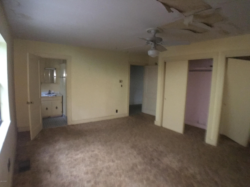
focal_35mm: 29
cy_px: 94
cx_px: 125
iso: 800
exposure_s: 1/16
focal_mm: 4.15
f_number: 2.2
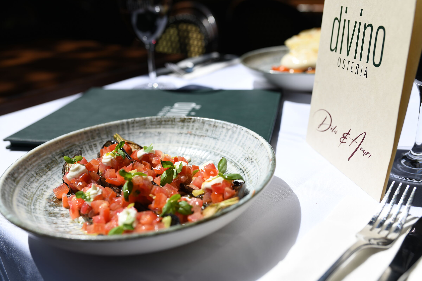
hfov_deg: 54.4
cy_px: 140
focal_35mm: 35
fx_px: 410
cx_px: 211
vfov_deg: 37.9
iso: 64
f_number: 5
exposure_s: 1/1000
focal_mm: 35
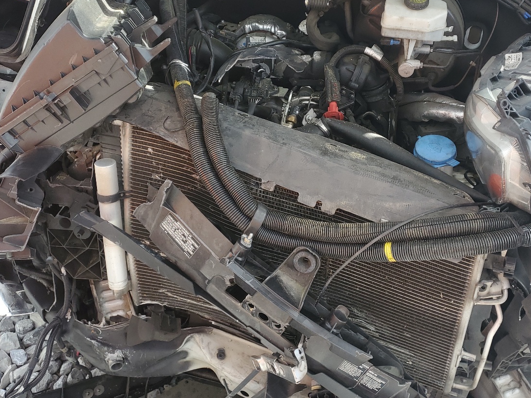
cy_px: 131
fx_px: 583
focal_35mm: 38
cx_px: 291
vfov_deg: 37.3
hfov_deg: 48.9
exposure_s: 1/455
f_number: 1.5
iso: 50
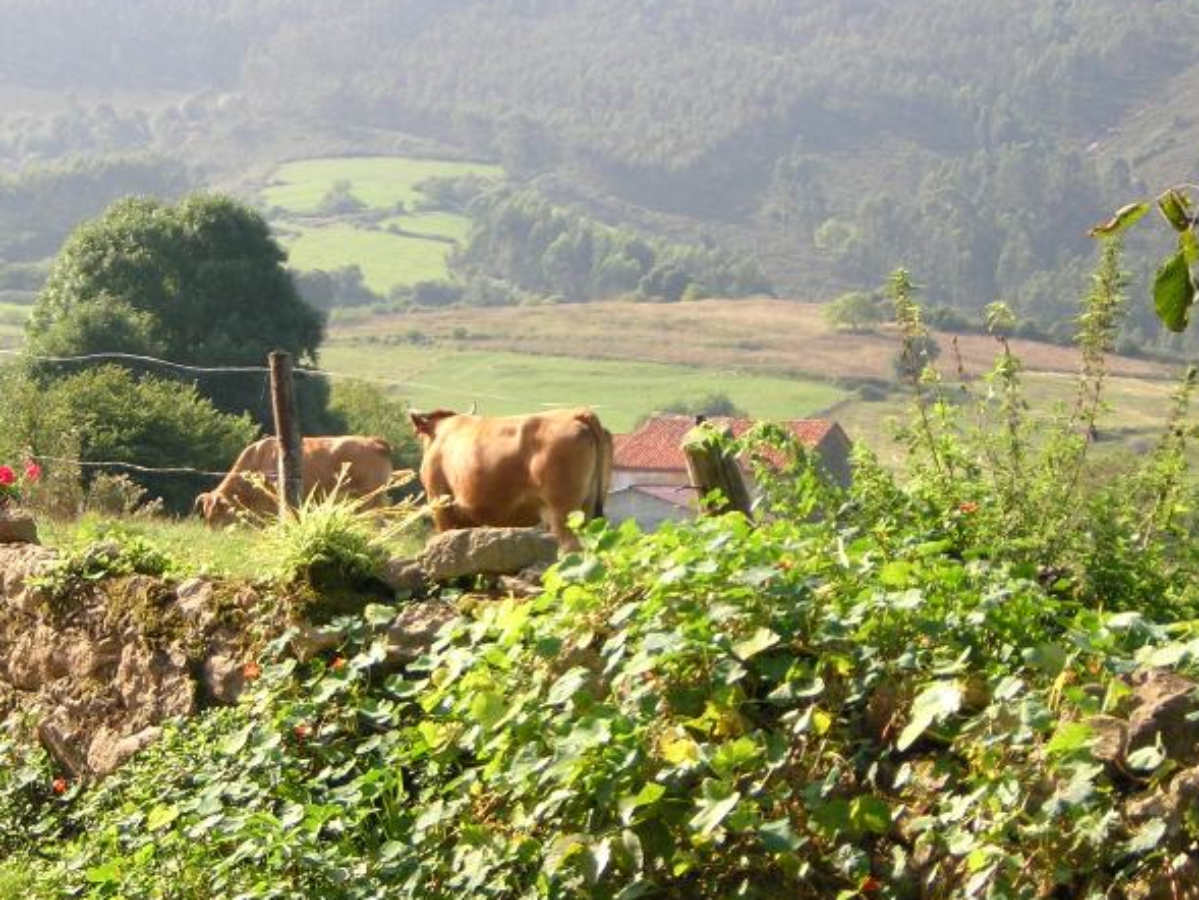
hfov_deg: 19.4
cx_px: 570
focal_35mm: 101
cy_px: 434
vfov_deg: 14.7
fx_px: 3499
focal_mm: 12.1
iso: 100
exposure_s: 1/157
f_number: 4.3
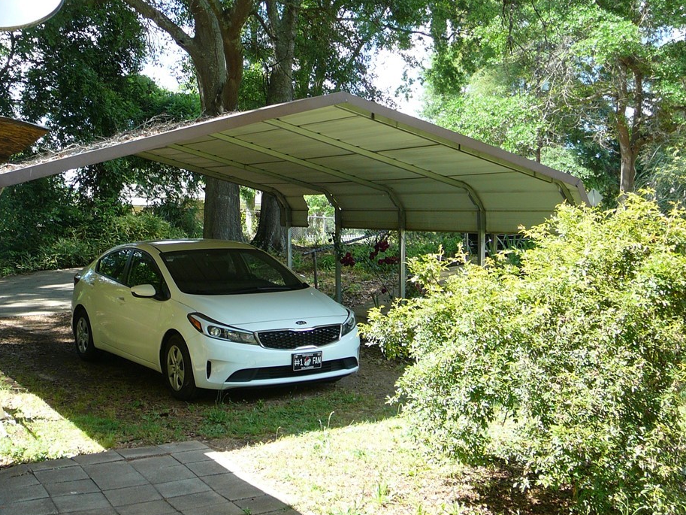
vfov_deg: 31.5
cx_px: 316
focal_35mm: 46
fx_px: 912
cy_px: 244
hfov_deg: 41.2
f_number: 3.1
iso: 80
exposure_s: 1/125
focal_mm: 6.1
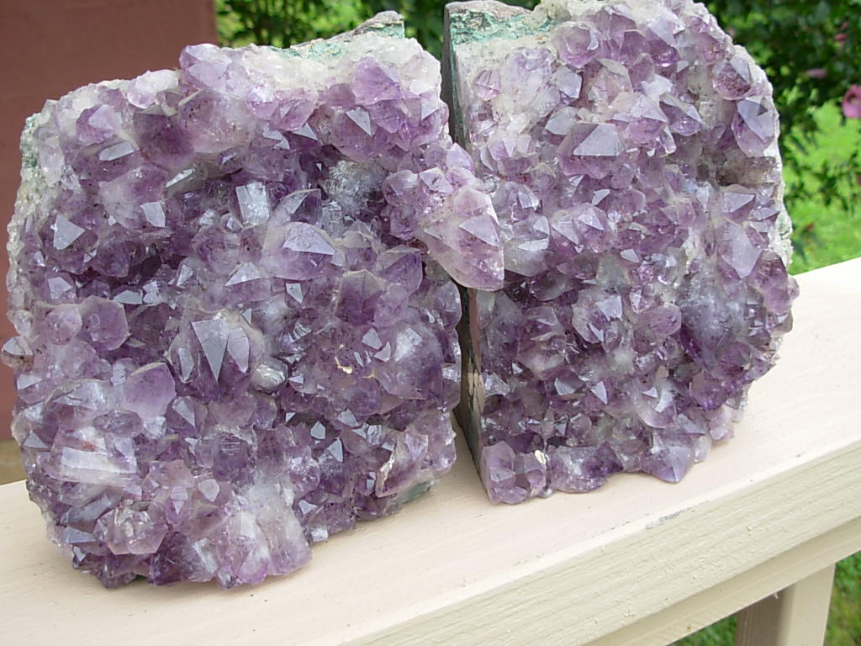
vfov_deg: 37.7
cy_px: 323
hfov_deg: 49.0
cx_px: 430
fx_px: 945
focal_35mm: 38
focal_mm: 6.3
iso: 50
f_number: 2.9
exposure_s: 1/256
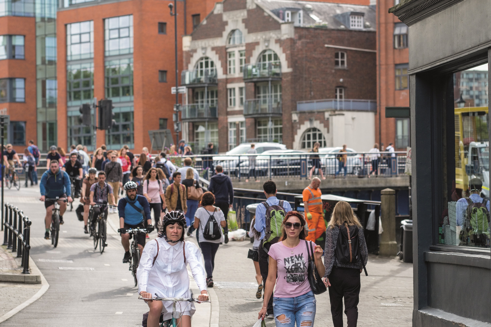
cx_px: 246
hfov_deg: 15.2
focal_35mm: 135
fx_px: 1841
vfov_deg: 10.2
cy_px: 164
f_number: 3.6
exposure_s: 1/2000
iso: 800
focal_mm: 90
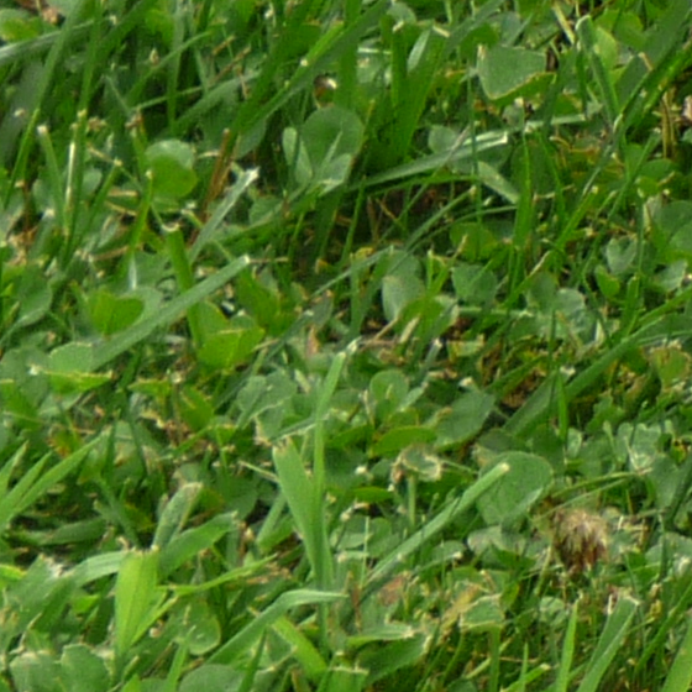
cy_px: 1128
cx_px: -1204
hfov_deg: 8.2
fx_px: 4297
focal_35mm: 190
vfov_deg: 8.9
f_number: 2.8
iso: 80
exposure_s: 1/800
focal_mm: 5.5
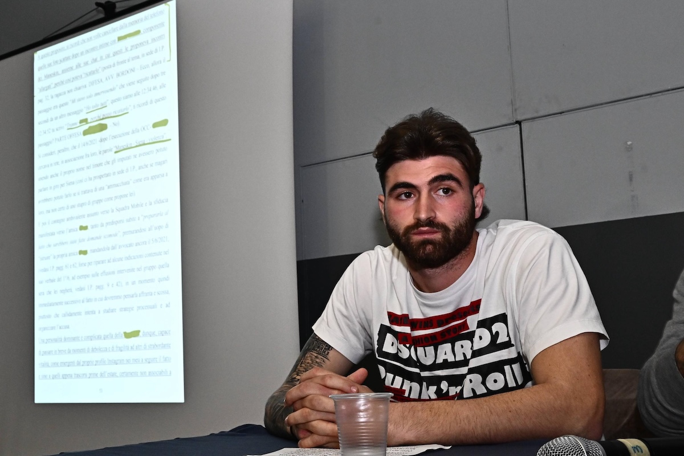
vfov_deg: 29.9
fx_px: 855
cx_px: 342
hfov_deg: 43.6
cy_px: 228
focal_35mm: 45
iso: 1400
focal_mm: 30.5
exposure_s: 1/50
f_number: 10
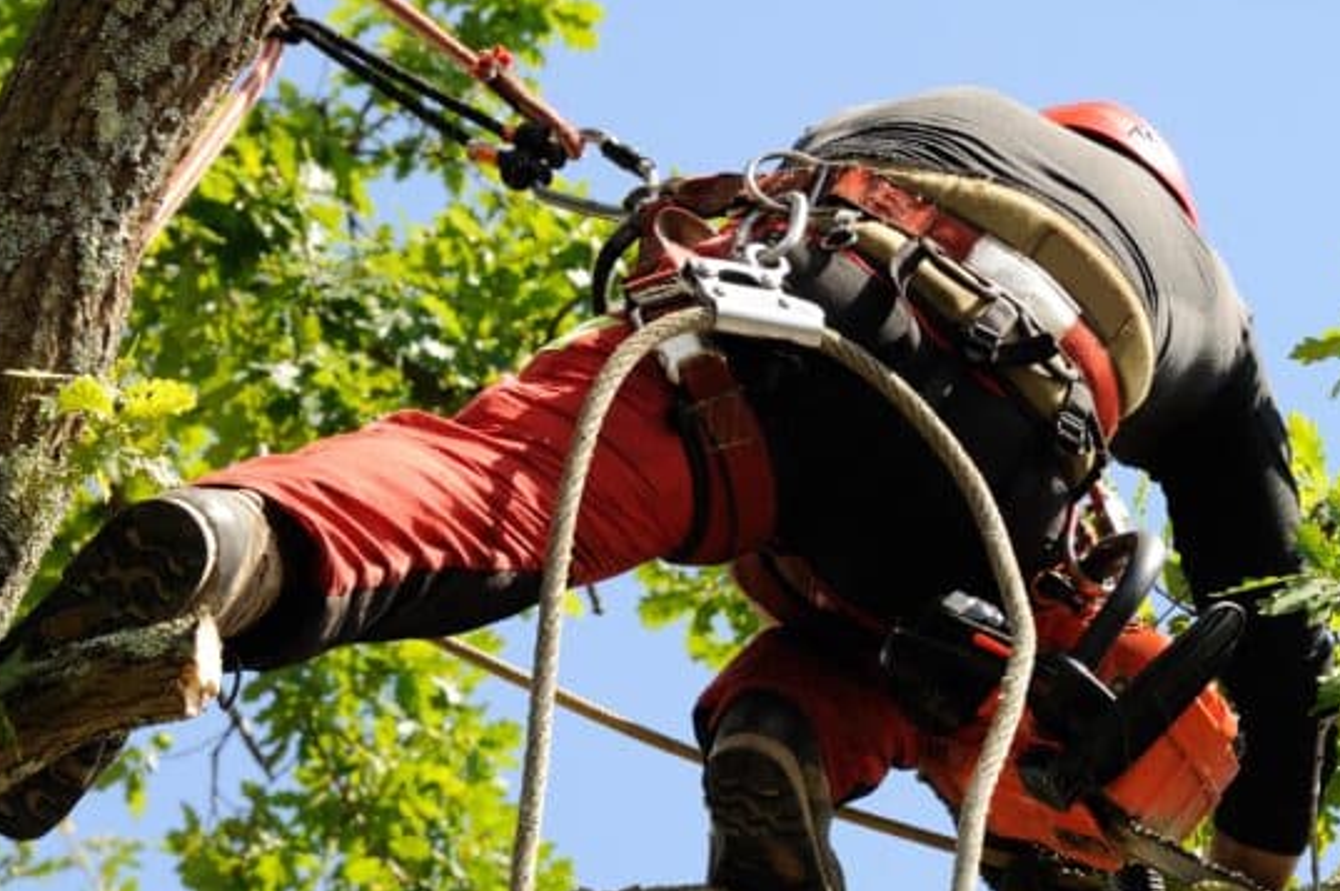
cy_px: 488
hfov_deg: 9.3
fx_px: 8218
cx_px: 918
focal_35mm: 221
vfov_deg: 6.2
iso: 500
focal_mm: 116
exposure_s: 1/320
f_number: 9
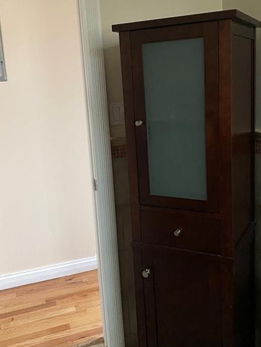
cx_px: 146
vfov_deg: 48.9
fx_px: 382
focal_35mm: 38
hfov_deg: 37.7
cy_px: 160
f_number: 1.8
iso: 640
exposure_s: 1/30
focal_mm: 4.25
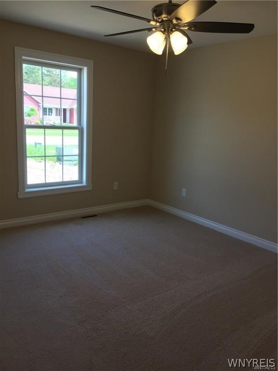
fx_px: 311
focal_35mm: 29
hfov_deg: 48.2
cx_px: 139
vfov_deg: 61.7
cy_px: 186
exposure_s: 1/60
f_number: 2.2
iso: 32
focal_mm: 4.15
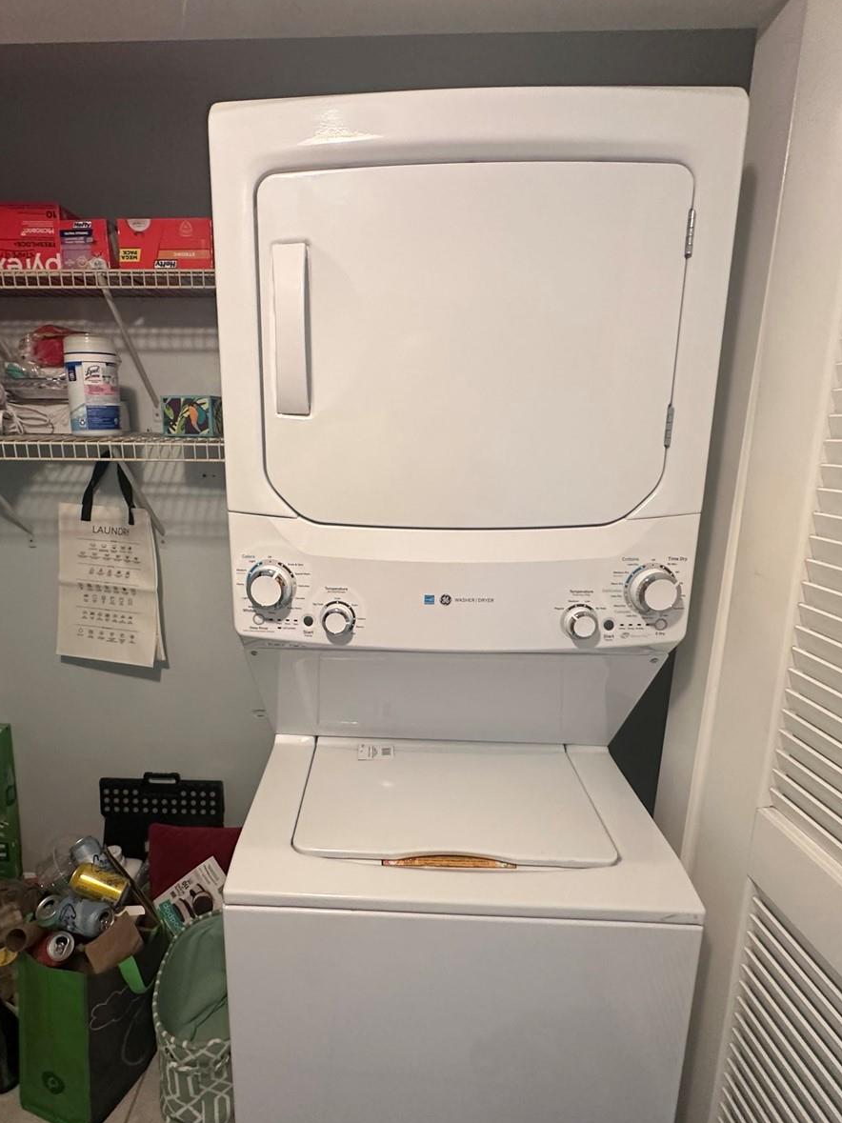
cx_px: 358
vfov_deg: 84.7
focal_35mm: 19
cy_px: 563
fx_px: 616
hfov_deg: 68.3
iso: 320
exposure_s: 1/60
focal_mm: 2.22
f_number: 2.2
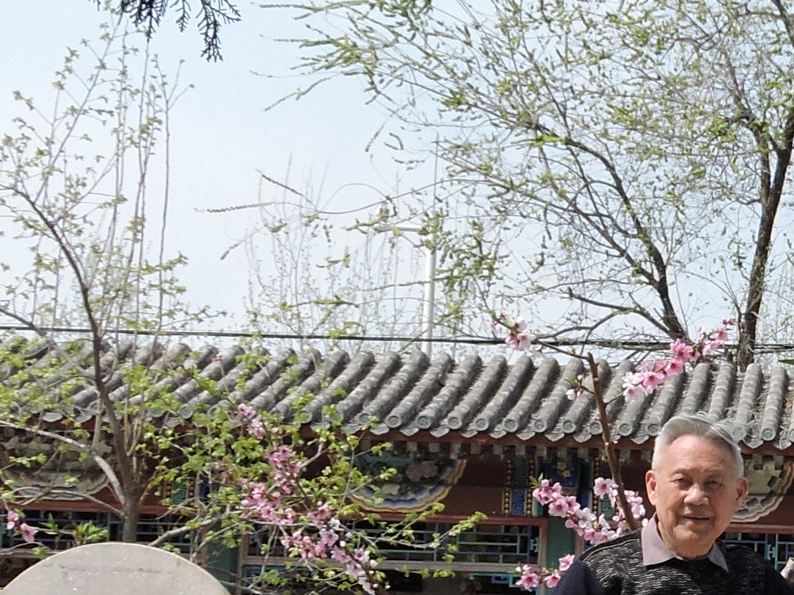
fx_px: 2155
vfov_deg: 15.5
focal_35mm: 94
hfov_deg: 19.4
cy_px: 571
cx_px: 1010
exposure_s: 1/1000
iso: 100
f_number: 3.3
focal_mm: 4.3
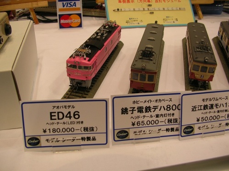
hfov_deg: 52.7
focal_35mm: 35
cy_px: 86
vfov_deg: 40.6
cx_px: 114
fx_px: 231
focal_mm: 5.8
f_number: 2.8
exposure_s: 1/30.8
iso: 50
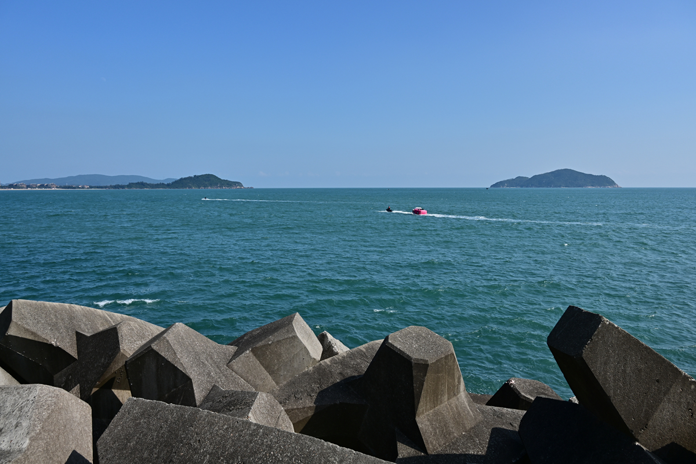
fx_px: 464
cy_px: 232
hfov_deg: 73.7
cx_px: 348
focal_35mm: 24
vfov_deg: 53.1
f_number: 8
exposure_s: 1/320
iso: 100
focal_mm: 24
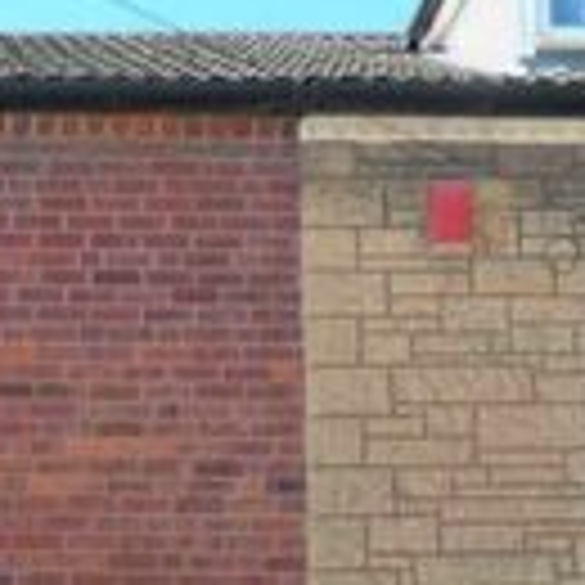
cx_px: -122
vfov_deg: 16.4
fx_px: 1816
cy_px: 916
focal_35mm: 95
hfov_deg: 17.4
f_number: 2.8
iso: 80
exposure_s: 1/320
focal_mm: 3.6
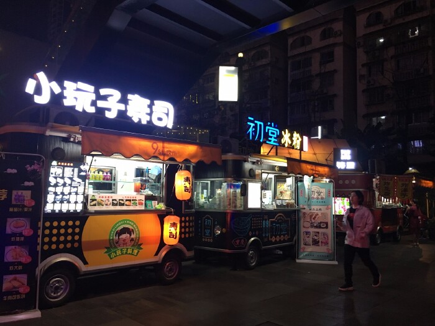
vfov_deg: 48.2
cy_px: 163
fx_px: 364
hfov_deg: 61.7
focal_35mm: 29
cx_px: 218
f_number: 2.2
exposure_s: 1/33
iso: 200
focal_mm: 4.15
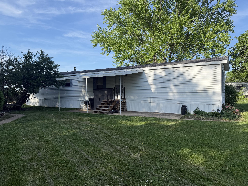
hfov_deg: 71.6
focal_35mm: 24
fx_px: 172
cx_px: 124
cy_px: 93
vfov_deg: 56.8
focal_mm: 6.76
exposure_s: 1/2907
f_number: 1.78
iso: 80
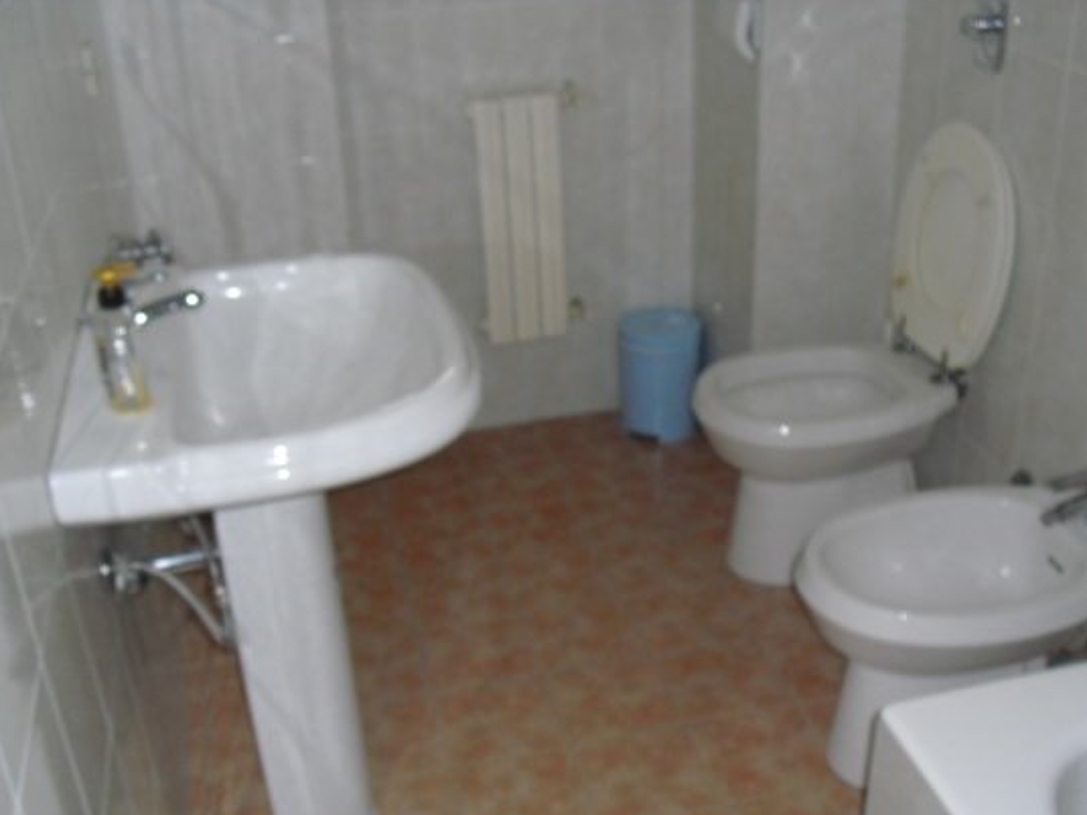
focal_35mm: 43
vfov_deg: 33.5
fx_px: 1350
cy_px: 480
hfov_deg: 43.8
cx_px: 533
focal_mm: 6.3
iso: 200
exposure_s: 1/60
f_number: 3.1
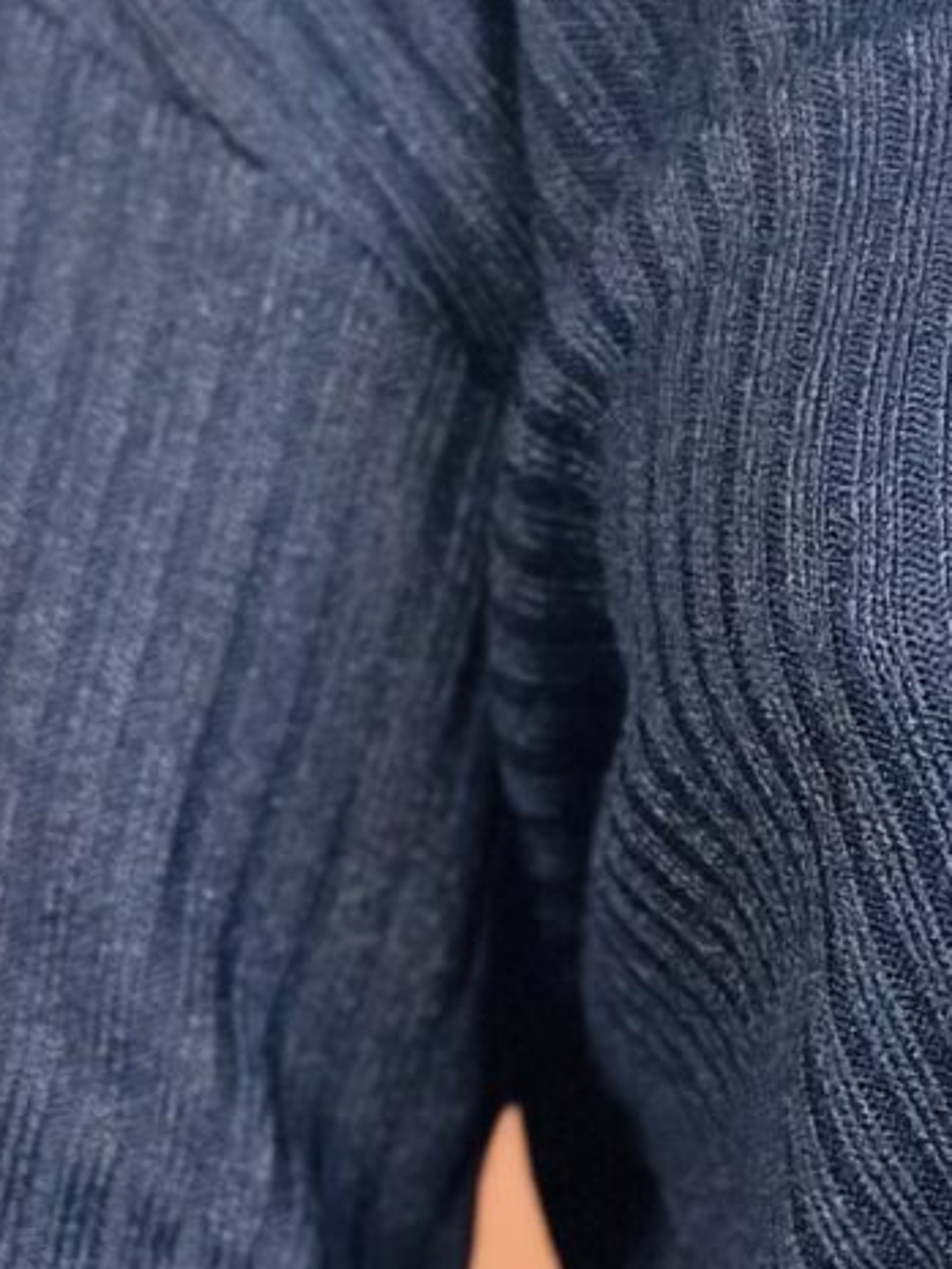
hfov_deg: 5.4
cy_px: 1204
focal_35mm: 264
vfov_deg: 7.5
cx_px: 2406
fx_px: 9676
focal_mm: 6.86
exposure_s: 1/50
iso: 200
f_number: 1.78
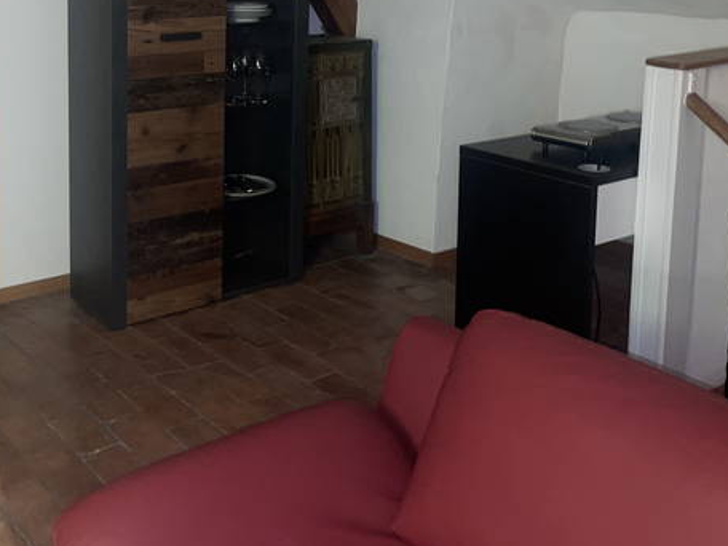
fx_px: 946
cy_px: 81
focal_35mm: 45
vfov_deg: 31.1
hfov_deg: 41.2
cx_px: 206
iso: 100
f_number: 1.6
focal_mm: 4.2
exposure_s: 1/5
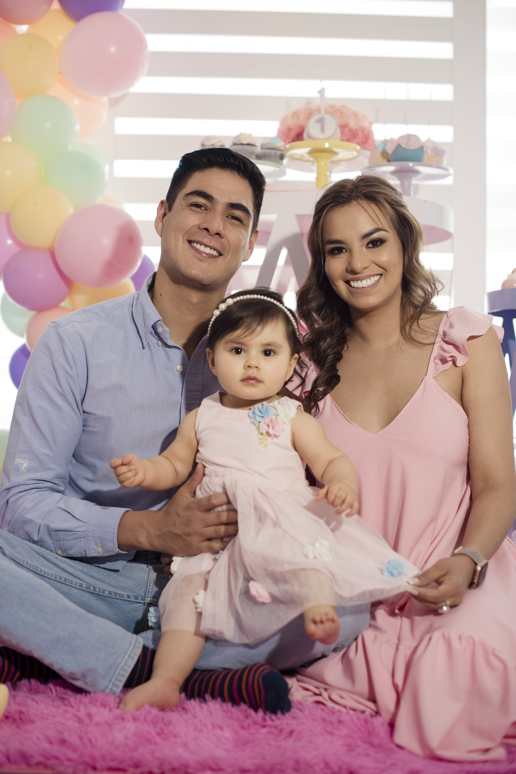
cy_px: 387
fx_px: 1074
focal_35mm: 50
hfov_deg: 27.0
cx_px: 258
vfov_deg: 39.6
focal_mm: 50
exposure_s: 1/200
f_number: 2.8
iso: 800
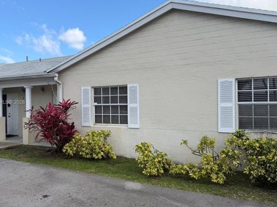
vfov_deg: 48.2
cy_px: 102
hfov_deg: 61.6
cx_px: 127
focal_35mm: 29
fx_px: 232
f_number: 1.78
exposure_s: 1/2907
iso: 80
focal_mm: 6.76
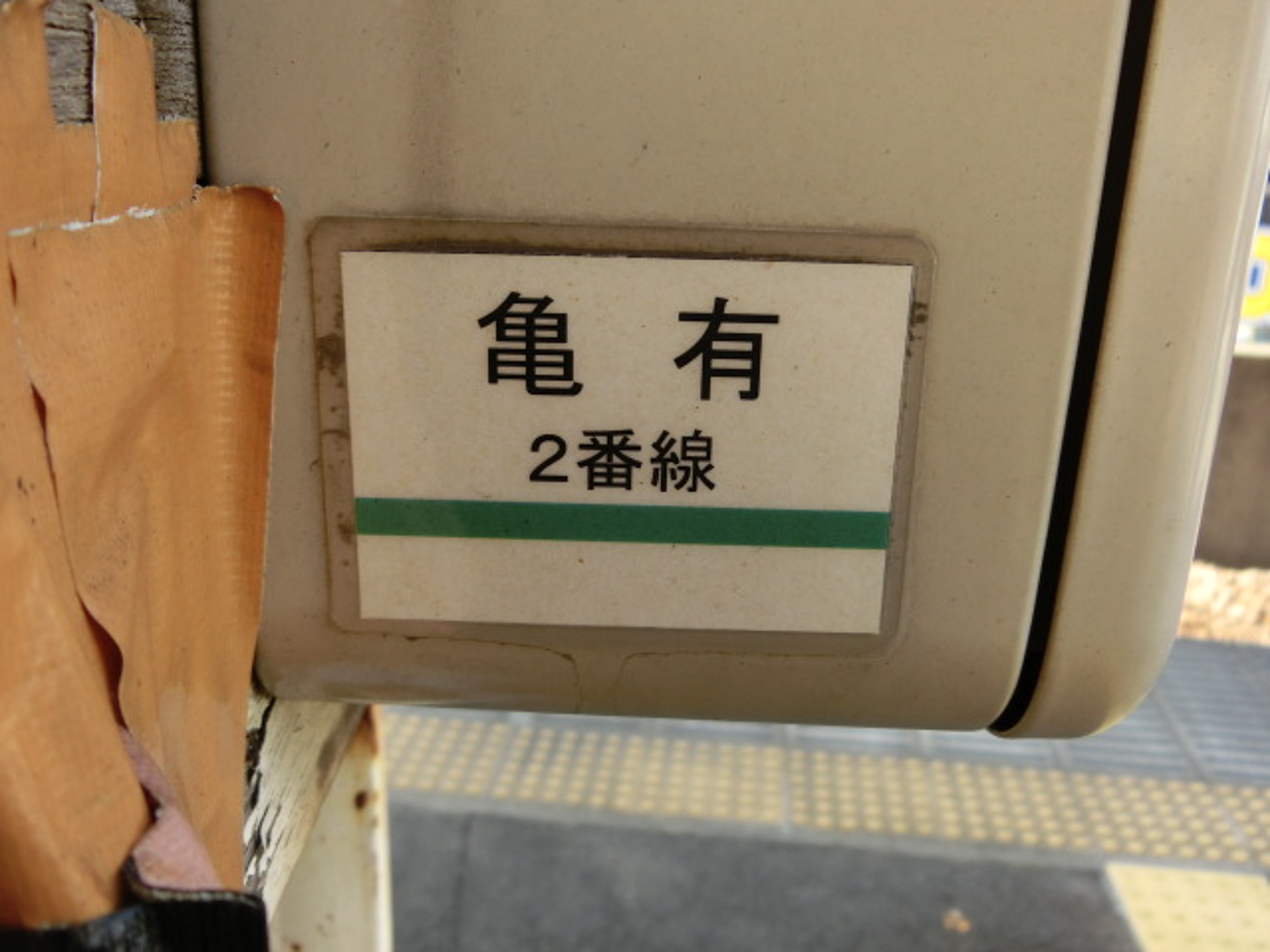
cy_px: 476
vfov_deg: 41.8
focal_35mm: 34
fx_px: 1247
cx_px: 635
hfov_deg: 54.0
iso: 125
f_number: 3.9
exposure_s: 1/125
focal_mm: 6
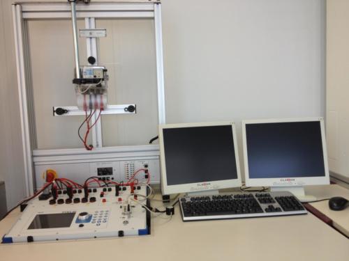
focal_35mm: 35
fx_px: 353
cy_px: 130
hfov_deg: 52.6
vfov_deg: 40.7
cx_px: 174
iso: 64
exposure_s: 1/57
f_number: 2.4
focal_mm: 4.28
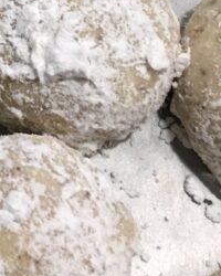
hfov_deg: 12.5
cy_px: -118
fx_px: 948
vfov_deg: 15.5
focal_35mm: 116
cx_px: -124
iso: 40
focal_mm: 4.15
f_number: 2.2
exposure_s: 1/30
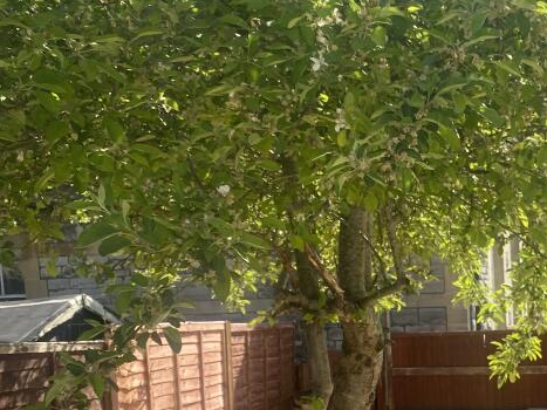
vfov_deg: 24.6
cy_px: 402
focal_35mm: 57
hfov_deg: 31.0
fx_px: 900
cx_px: 561
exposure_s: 1/1585
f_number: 1.8
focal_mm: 4.25
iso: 32
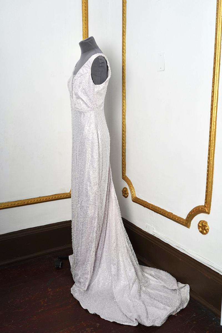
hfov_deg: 36.9
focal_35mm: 36
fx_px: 333
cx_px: 111
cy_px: 166
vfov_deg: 53.1
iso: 1600
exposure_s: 1/160
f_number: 5
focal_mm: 36
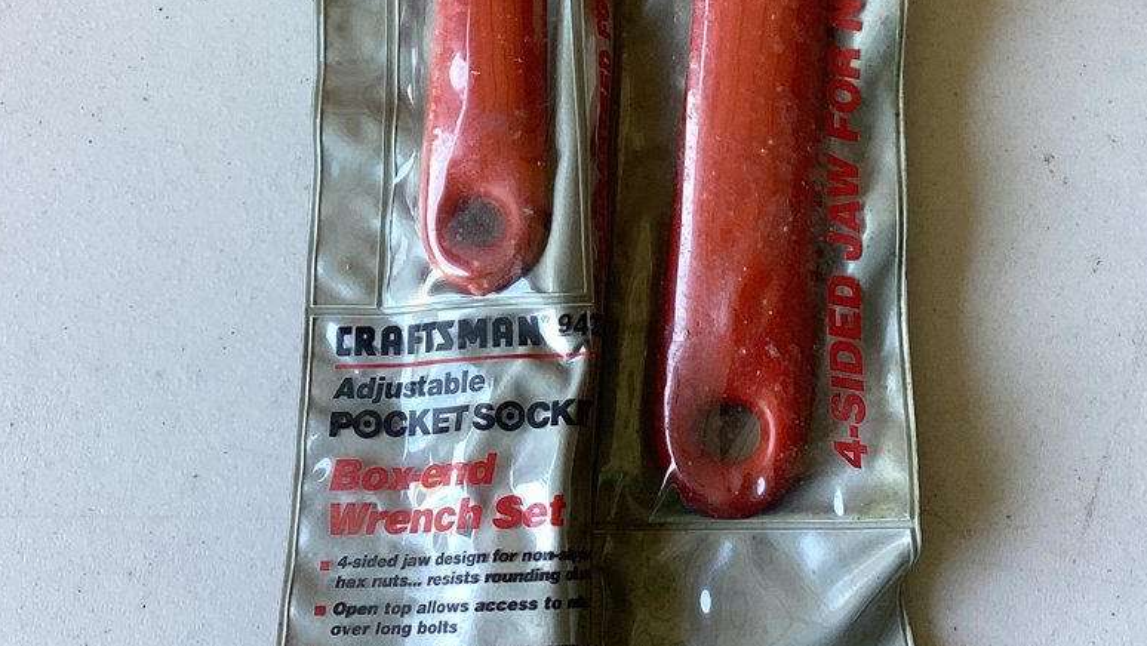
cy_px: 4
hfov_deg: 31.8
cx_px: 654
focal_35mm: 66
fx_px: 2008
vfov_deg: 17.8
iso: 64
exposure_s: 1/60
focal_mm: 3.3
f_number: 2.4
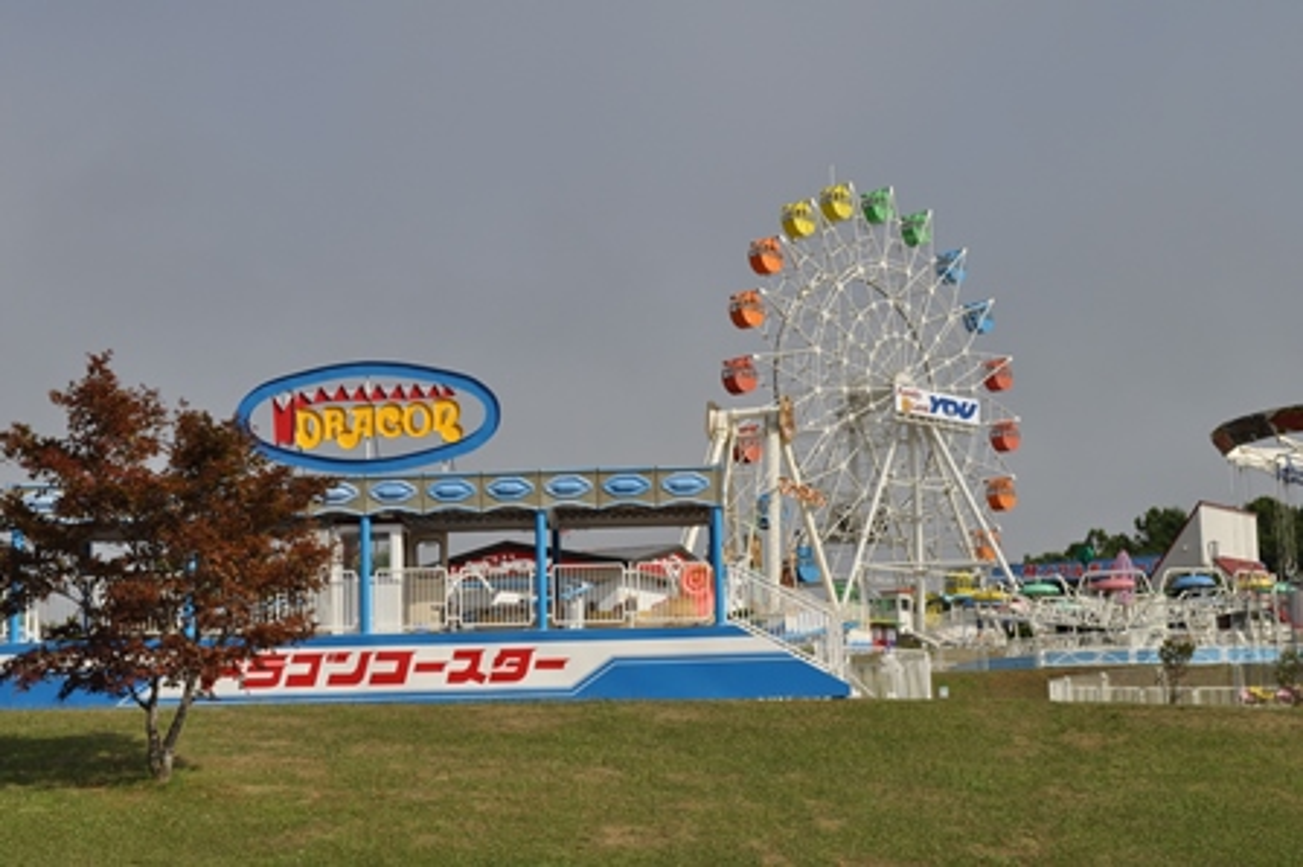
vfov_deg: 25.0
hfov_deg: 36.9
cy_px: 434
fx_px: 1953
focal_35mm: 54
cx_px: 652
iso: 200
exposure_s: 1/500
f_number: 11
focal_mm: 36
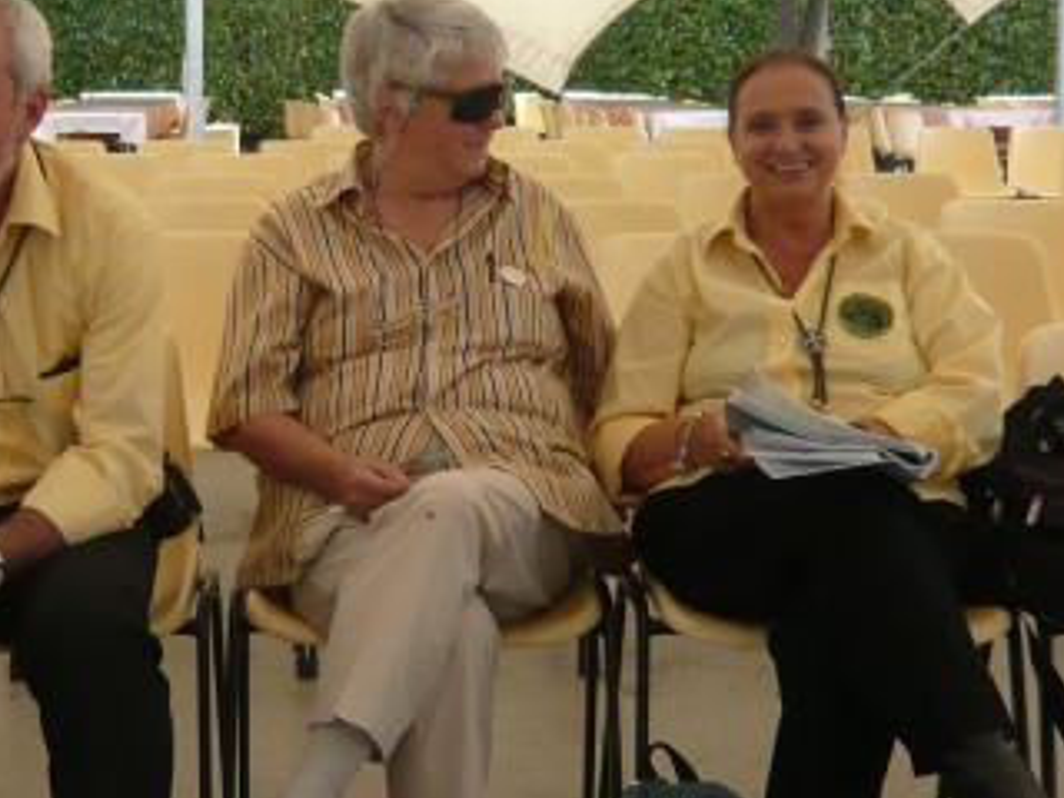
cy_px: 226
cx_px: 409
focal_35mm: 70
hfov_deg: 27.7
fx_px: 2152
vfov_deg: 20.9
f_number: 2.8
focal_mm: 4.6
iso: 100
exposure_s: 1/320
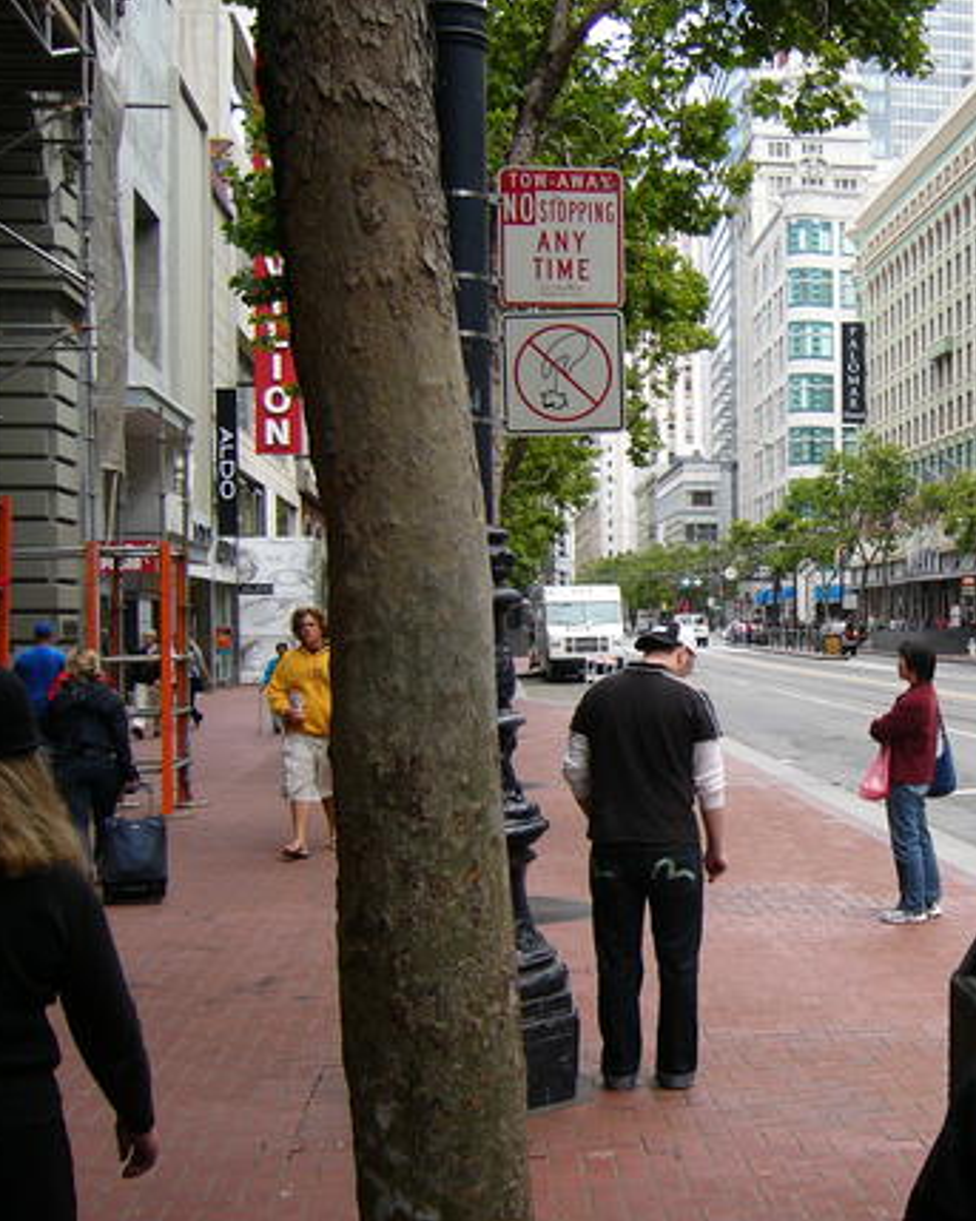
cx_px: 845
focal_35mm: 51
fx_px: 1842
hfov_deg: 28.7
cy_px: 609
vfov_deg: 36.7
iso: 50
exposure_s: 1/320
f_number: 2.8
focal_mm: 5.8
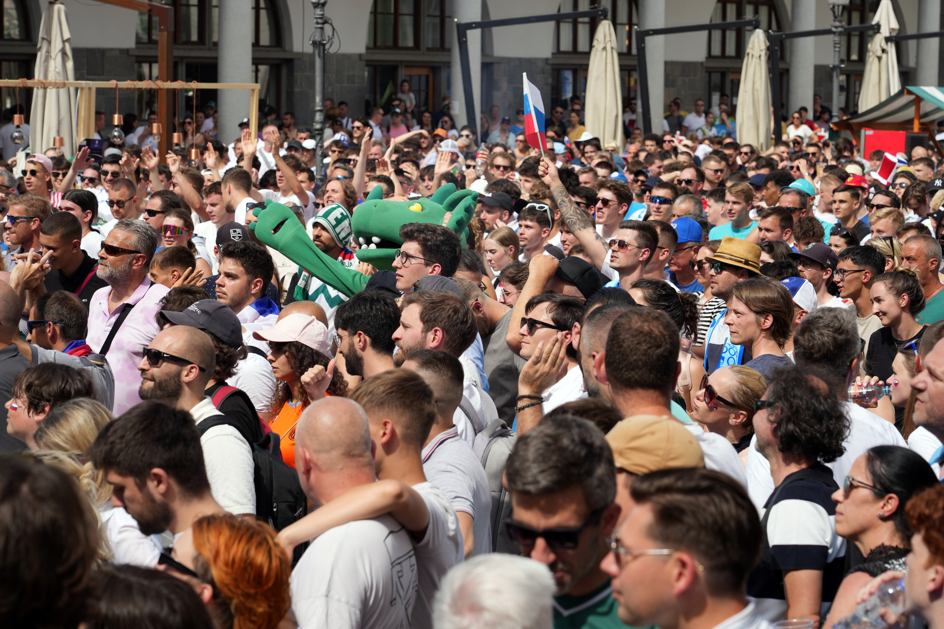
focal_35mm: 105
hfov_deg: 19.5
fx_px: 2753
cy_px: 314
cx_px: 472
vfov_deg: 13.0
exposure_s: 1/320
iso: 100
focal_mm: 105
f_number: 7.1
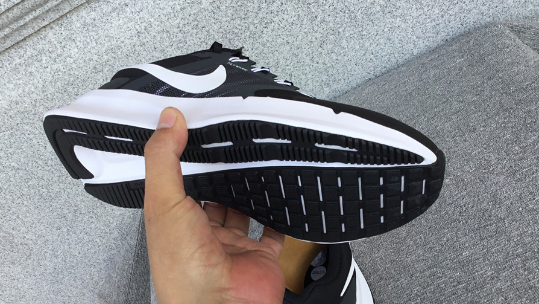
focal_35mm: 34
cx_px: 270
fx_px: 486
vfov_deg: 34.7
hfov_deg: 58.0
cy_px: 149
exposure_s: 1/266
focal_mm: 3.3
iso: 25
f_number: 2.4
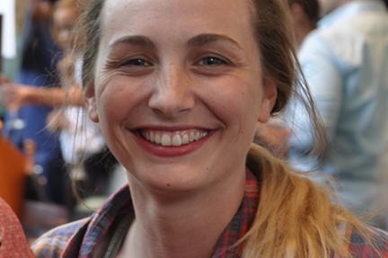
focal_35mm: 156
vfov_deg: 8.8
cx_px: 25
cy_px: 139
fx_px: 1681
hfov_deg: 13.0
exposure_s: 1/15
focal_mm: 45
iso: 400
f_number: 4.8
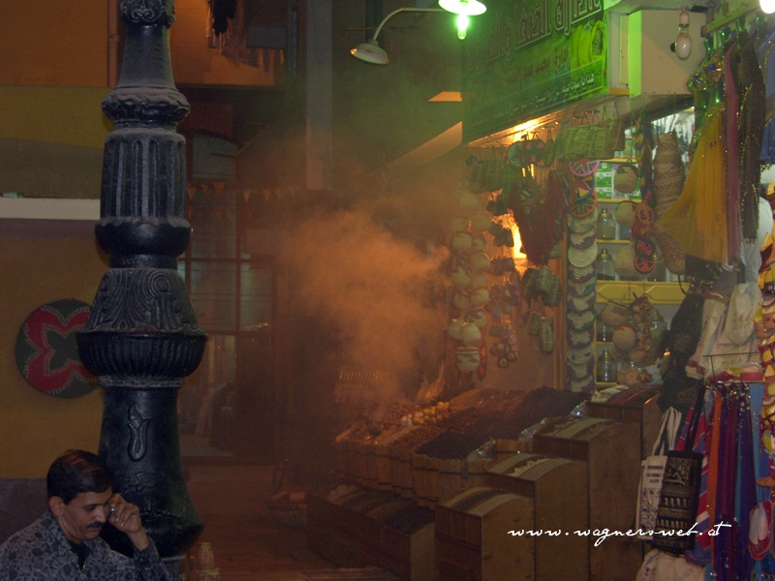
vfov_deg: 17.4
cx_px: 388
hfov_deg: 23.0
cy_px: 290
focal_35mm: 85
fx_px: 1903
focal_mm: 22
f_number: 3.2
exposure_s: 1/100
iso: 100
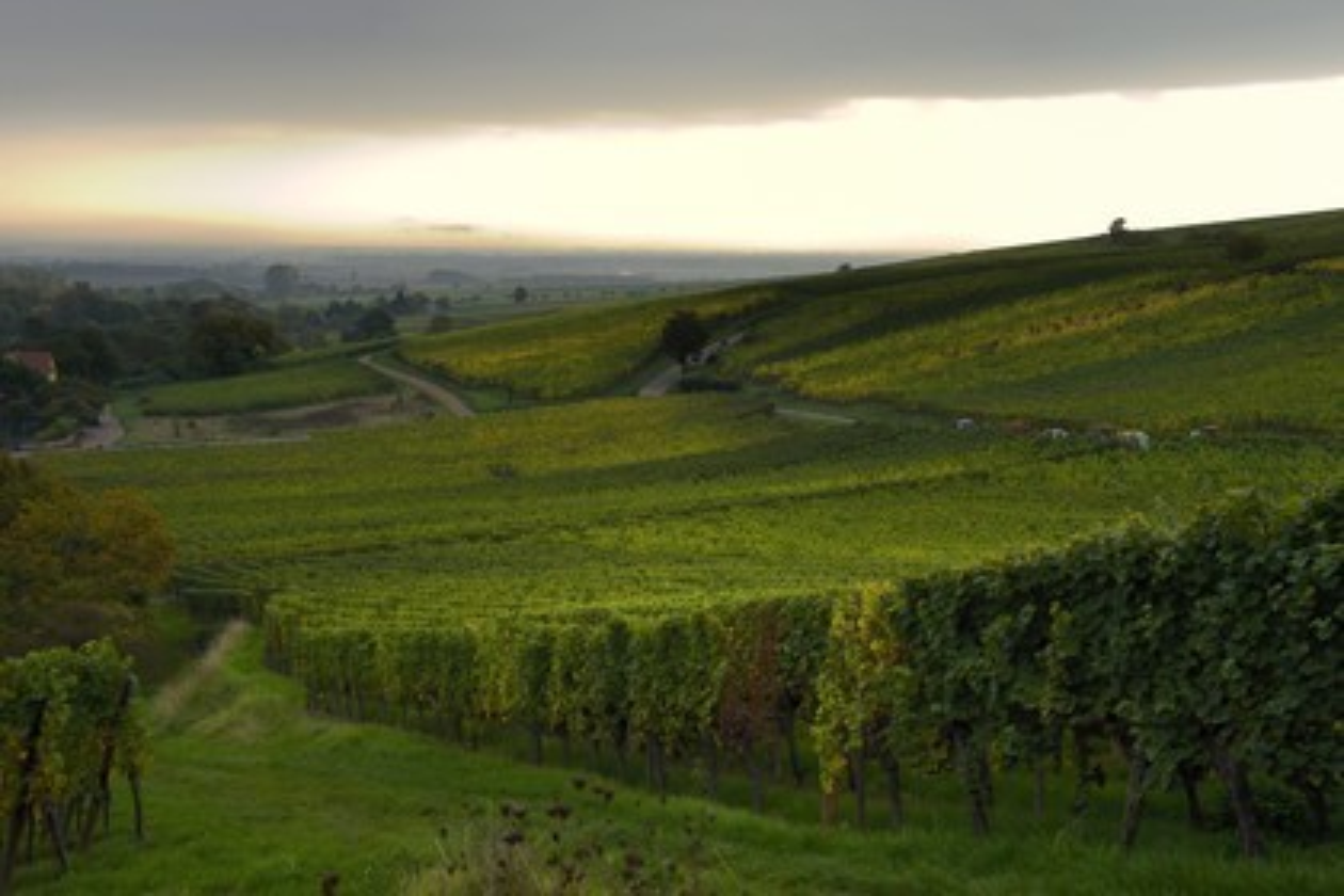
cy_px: 448
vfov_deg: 29.9
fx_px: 1680
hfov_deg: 43.6
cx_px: 672
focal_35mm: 45
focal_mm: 45
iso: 800
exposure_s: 1/160
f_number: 9
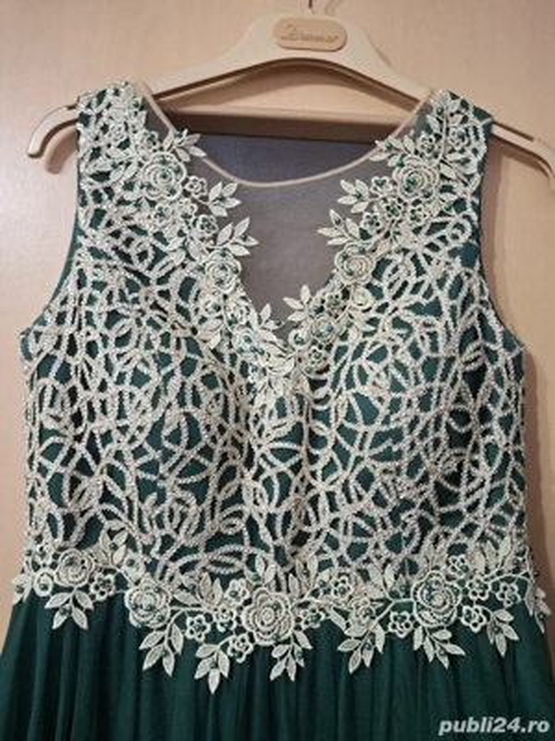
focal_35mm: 25
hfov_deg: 54.9
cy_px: 370
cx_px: 278
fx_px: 534
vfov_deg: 69.4
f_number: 1.8
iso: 250
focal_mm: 4.69
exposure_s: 1/25
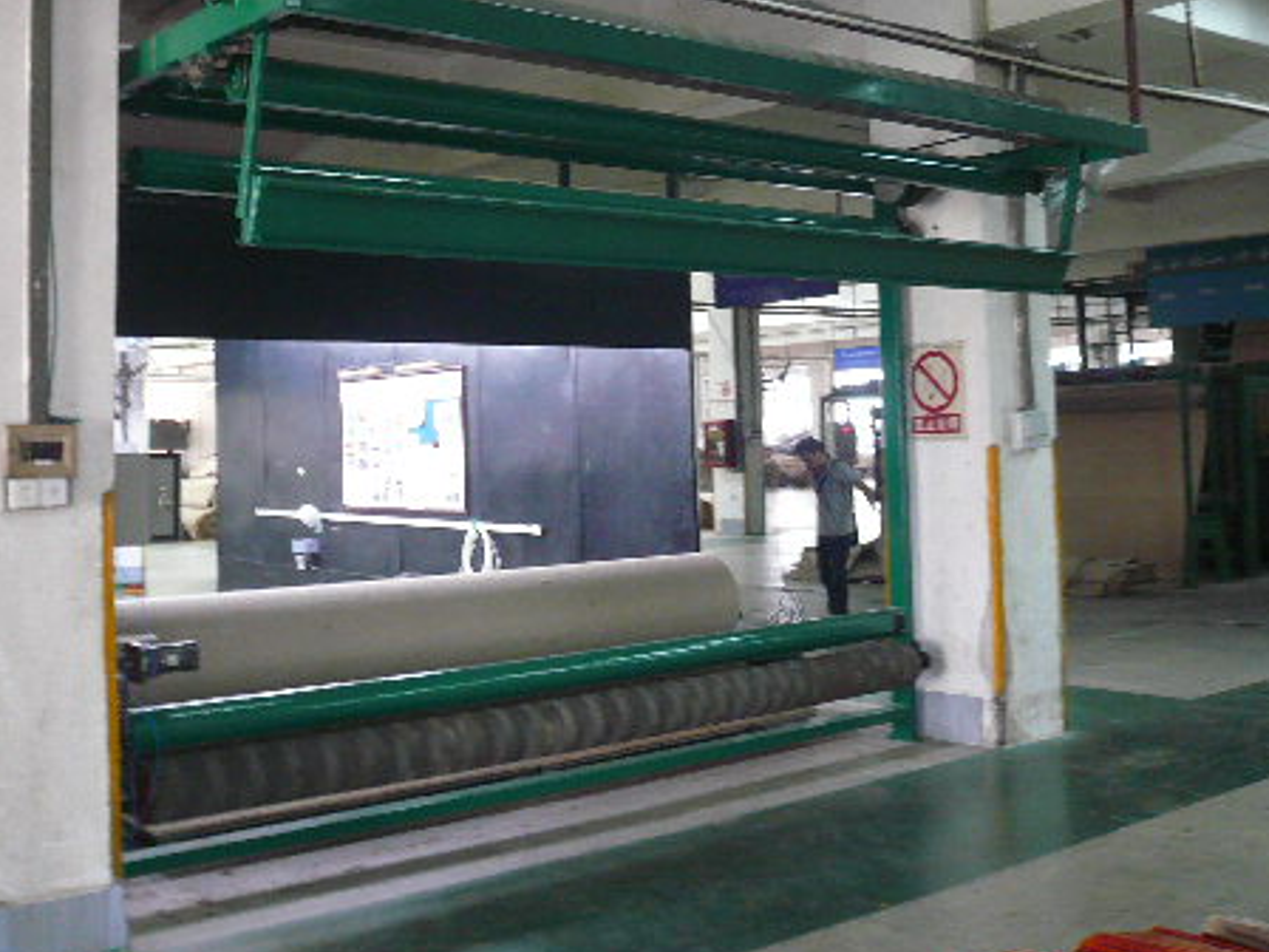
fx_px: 1466
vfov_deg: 35.7
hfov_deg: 46.7
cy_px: 334
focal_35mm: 40
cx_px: 564
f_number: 2.8
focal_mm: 4.6
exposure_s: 1/8
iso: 200
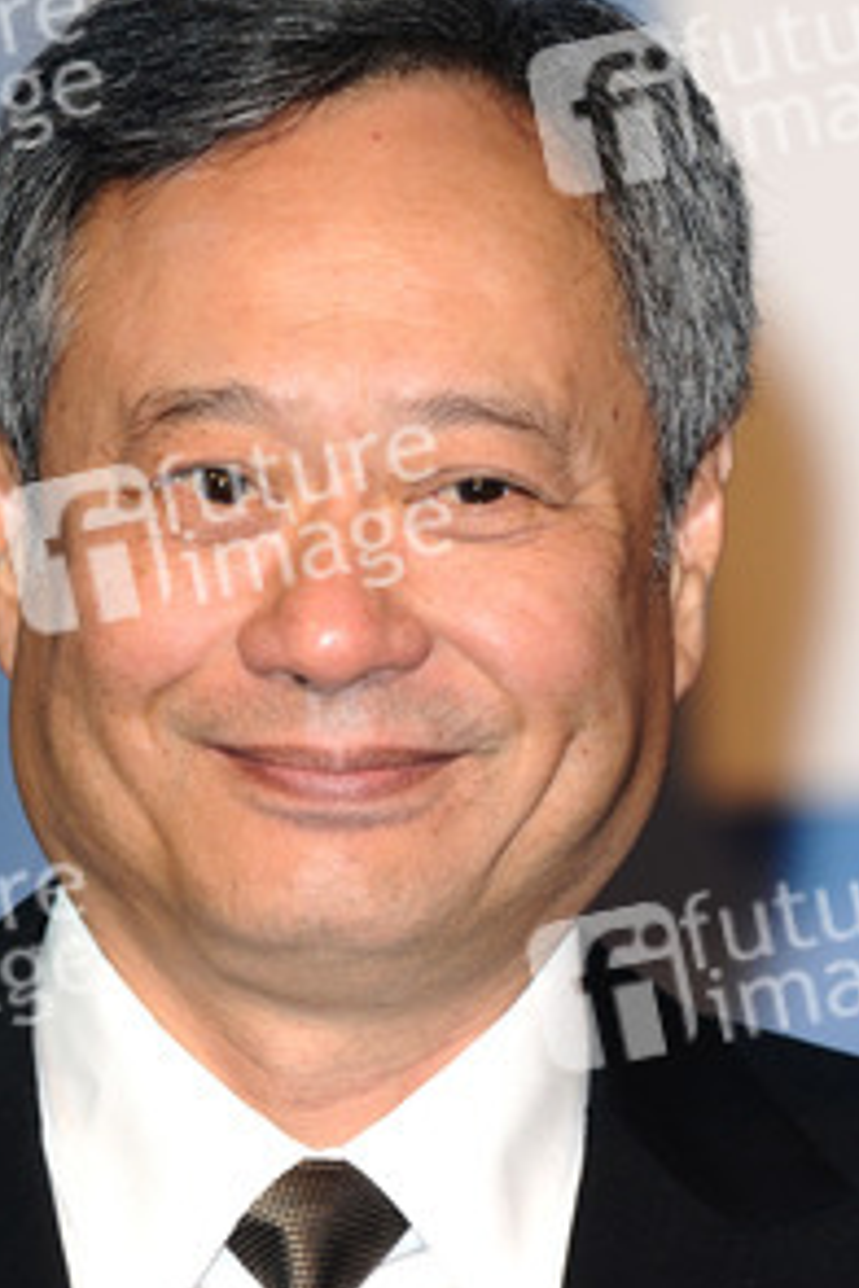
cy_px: 749
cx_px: 357
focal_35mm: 357
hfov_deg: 3.9
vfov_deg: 5.8
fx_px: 12765
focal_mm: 175
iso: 320
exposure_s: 1/200
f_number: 4.5
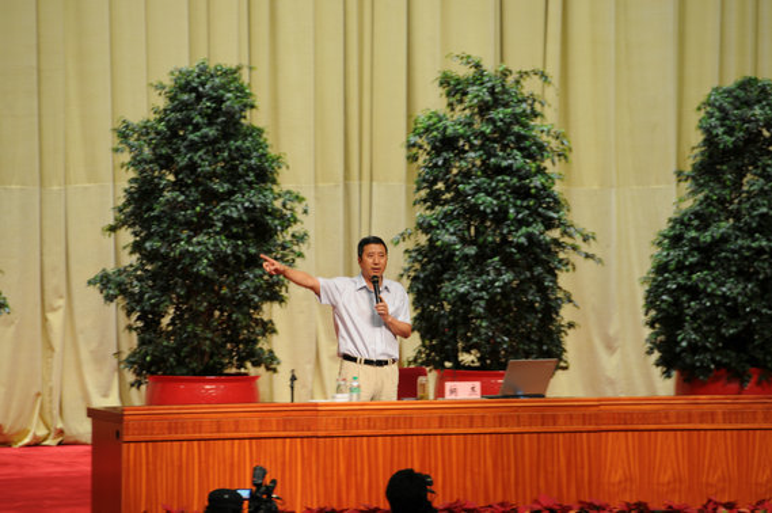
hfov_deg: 6.9
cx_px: 386
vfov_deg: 4.6
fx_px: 6426
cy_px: 256
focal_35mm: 300
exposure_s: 1/8
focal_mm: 200
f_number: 5.6
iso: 200
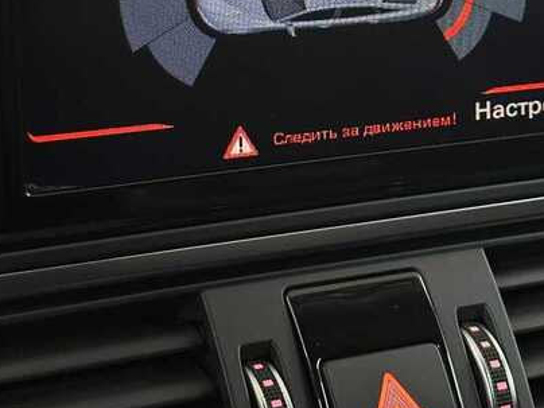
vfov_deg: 13.7
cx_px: 273
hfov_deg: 18.4
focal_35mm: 107
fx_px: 1682
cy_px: 59
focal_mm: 6.86
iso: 400
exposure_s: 1/33
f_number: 1.78
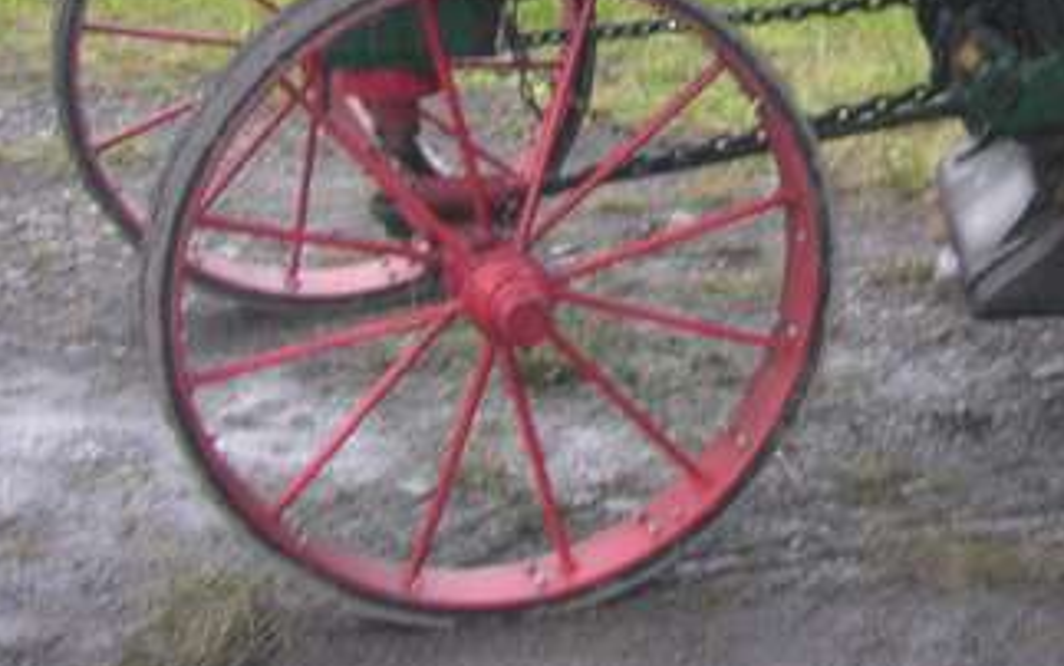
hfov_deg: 20.6
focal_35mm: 97
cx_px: 1123
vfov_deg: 13.1
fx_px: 2813
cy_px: -142
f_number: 2.7
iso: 175
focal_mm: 5.6
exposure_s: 1/60
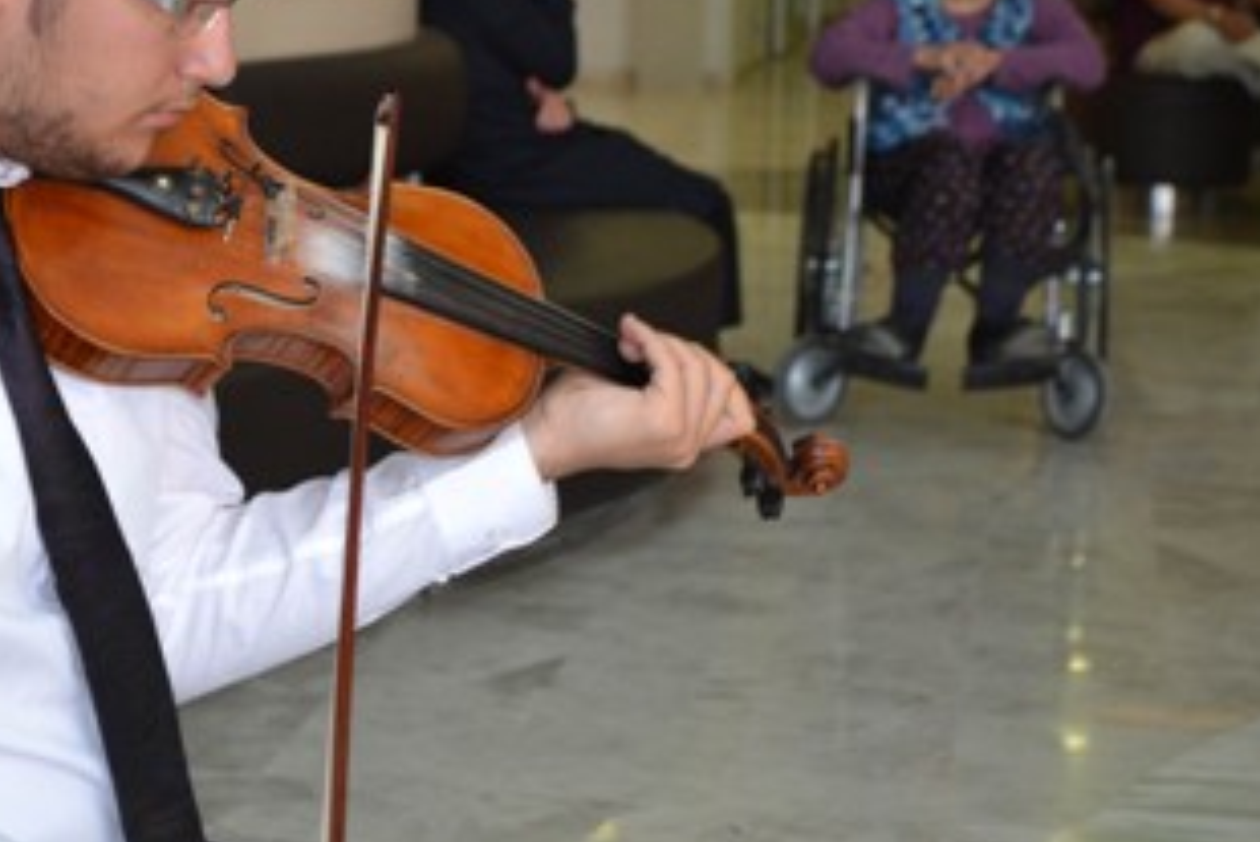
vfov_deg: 13.2
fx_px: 3642
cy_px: 258
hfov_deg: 19.6
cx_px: 435
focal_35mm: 104
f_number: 5.6
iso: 720
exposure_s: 1/60
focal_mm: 48
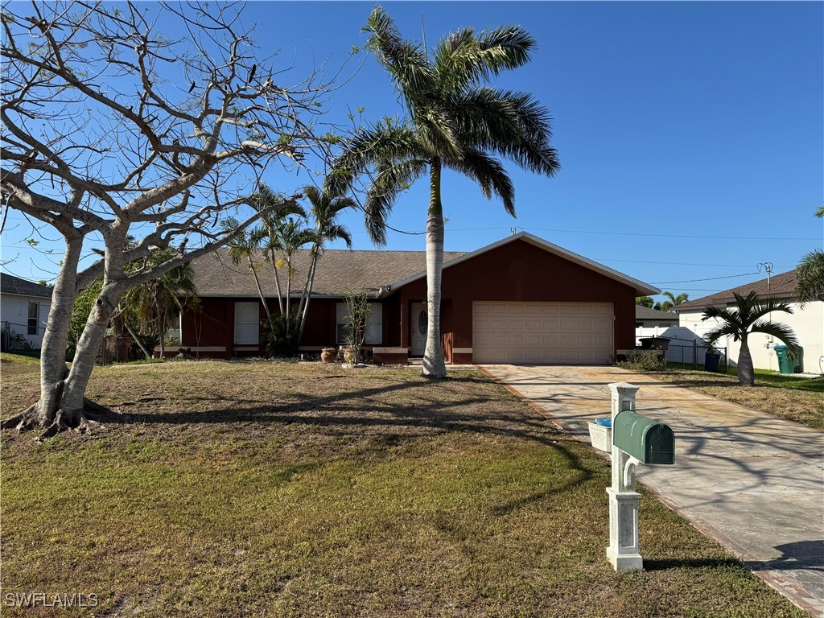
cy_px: 309
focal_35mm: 24
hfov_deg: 71.6
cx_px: 412
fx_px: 571
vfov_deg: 56.8
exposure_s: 1/4049
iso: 80
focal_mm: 6.76
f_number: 1.78
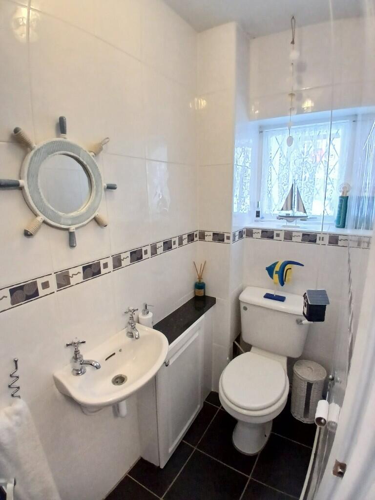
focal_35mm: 17
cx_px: 188
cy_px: 250
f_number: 2.2
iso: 400
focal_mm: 1.4
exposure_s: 1/33.3
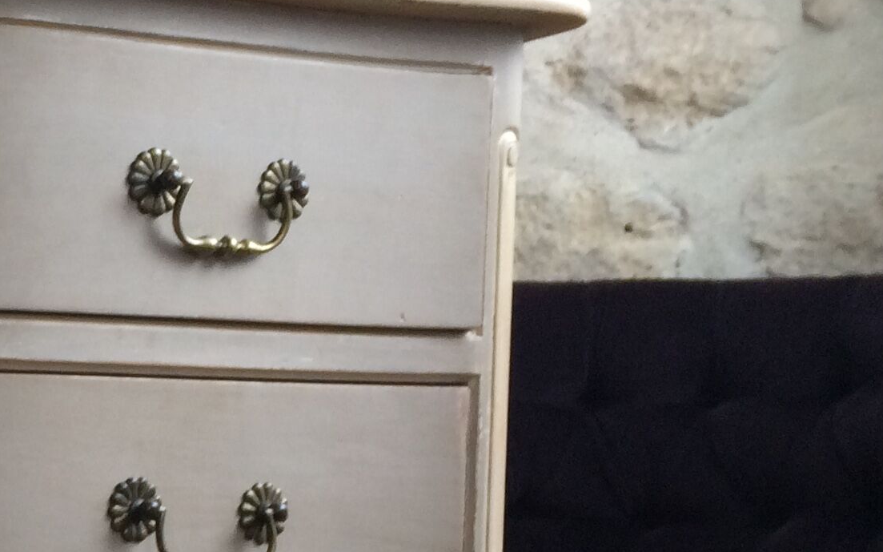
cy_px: 637
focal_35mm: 91
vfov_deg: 14.0
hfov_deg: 20.5
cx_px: -323
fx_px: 2190
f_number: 2.2
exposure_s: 1/33
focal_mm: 4.15
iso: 100
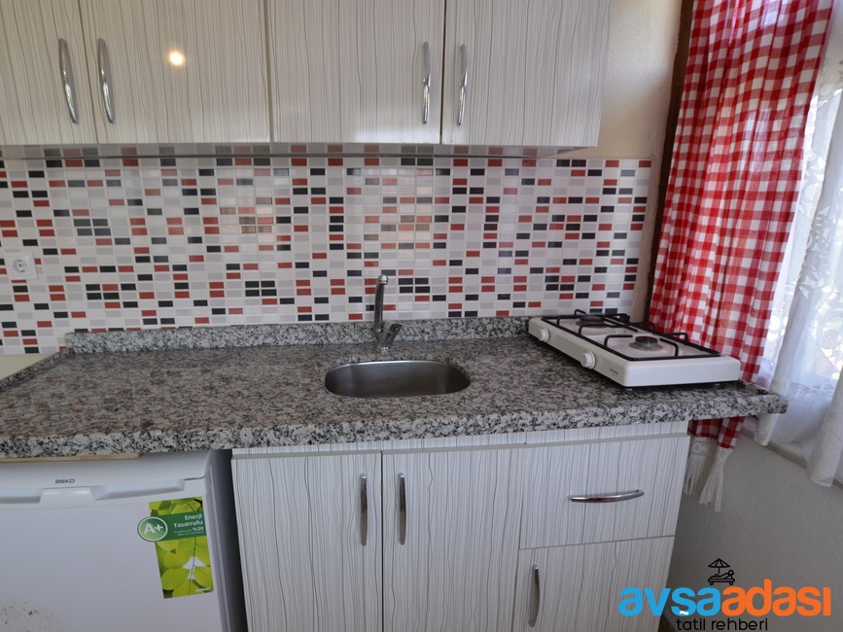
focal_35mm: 17
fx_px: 414
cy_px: 319
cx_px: 346
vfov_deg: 74.7
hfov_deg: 90.1
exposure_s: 1/60
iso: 250
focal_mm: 10
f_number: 5.6
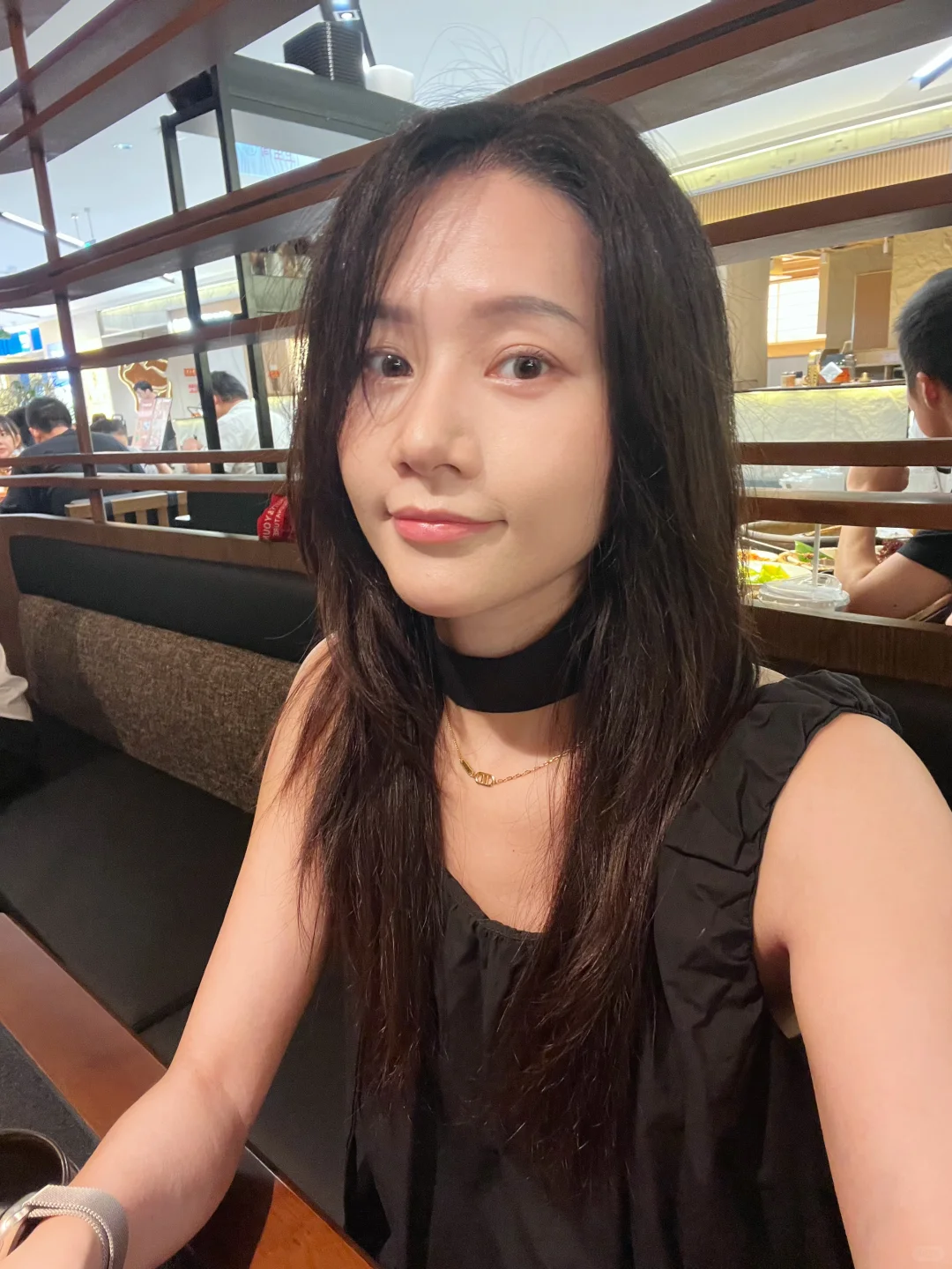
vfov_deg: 73.9
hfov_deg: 58.9
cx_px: 476
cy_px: 634
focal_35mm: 23
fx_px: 843
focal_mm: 2.71
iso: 400
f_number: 2.2
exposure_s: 1/25
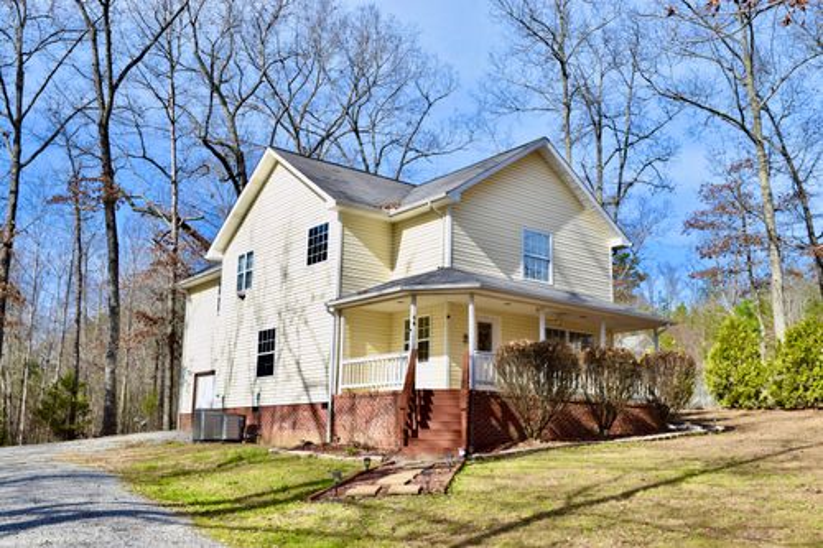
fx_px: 823
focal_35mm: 36
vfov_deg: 36.8
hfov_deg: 53.1
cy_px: 274
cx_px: 412
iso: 100
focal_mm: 24
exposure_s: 1/200
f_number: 7.1
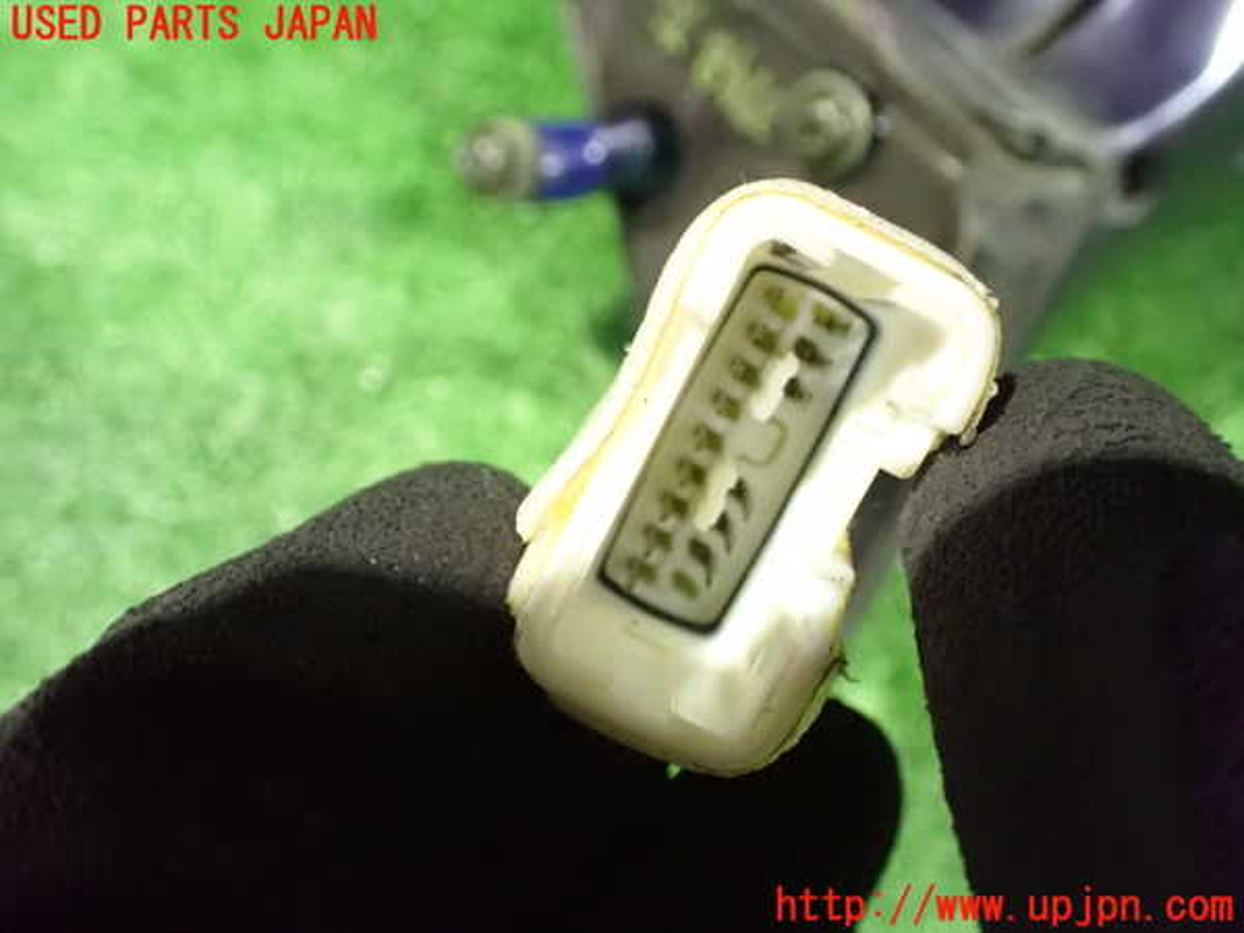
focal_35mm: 30
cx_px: 622
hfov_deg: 60.0
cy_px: 466
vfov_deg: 46.8
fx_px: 1078
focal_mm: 5.4
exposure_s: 1/15
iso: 1600
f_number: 2.3
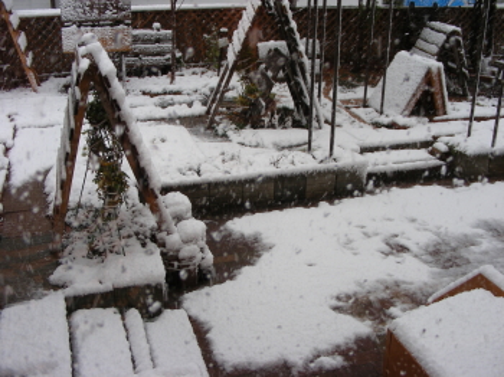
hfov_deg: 45.8
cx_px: 252
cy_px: 188
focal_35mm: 41
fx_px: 597
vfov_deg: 35.1
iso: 50
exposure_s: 1/60.6
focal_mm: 6.8
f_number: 3.5
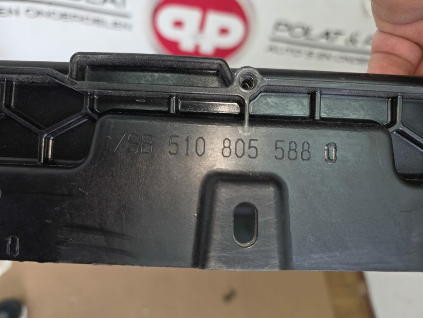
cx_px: 212
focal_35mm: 23
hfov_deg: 73.9
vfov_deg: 58.9
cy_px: 159
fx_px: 281
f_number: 1.7
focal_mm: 6.25
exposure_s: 1/50
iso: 100
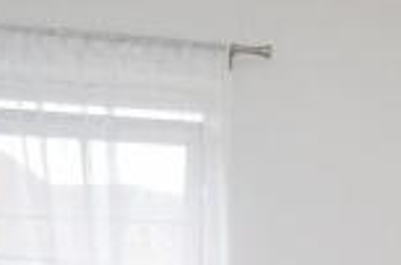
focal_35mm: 64
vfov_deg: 16.0
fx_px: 711
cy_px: 544
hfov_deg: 30.8
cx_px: 316
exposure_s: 1/125
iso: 400
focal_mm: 10
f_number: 5.6
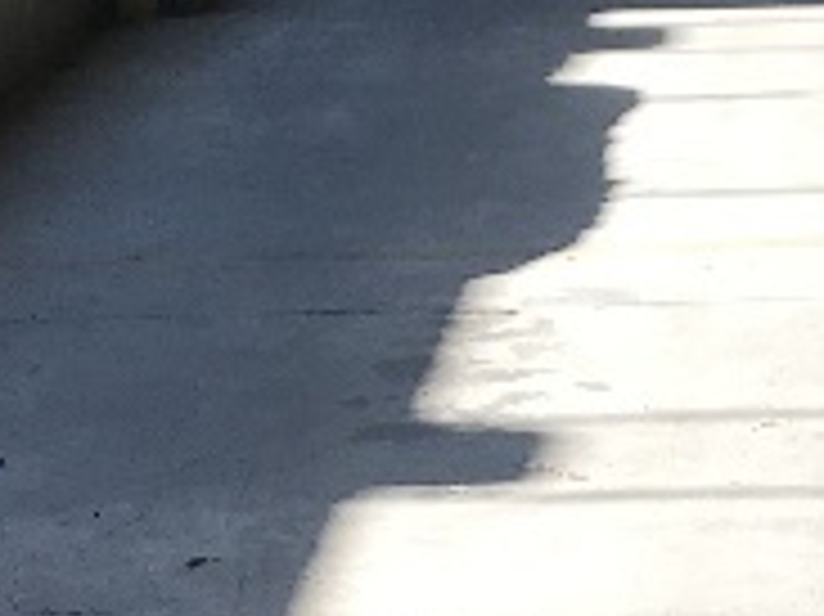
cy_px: 499
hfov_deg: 12.1
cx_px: 603
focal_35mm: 163
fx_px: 3878
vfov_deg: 9.1
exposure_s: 1/504
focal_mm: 3.99
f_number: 1.8
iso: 20
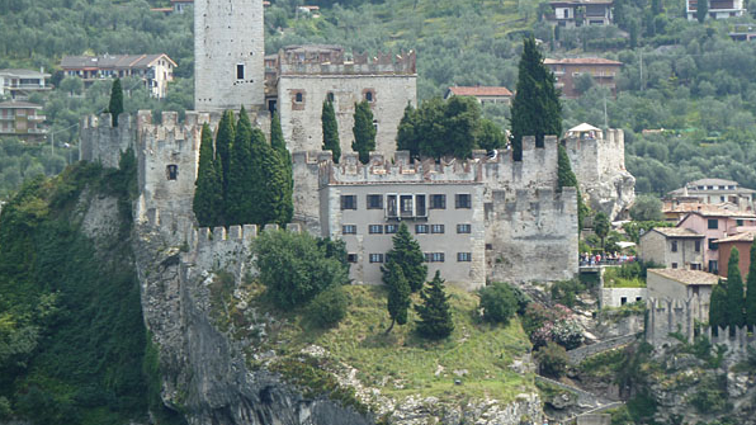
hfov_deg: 10.0
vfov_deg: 5.6
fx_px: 4309
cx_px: 378
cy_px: 171
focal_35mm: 215
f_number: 4.5
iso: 80
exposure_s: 1/200
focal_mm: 32.1
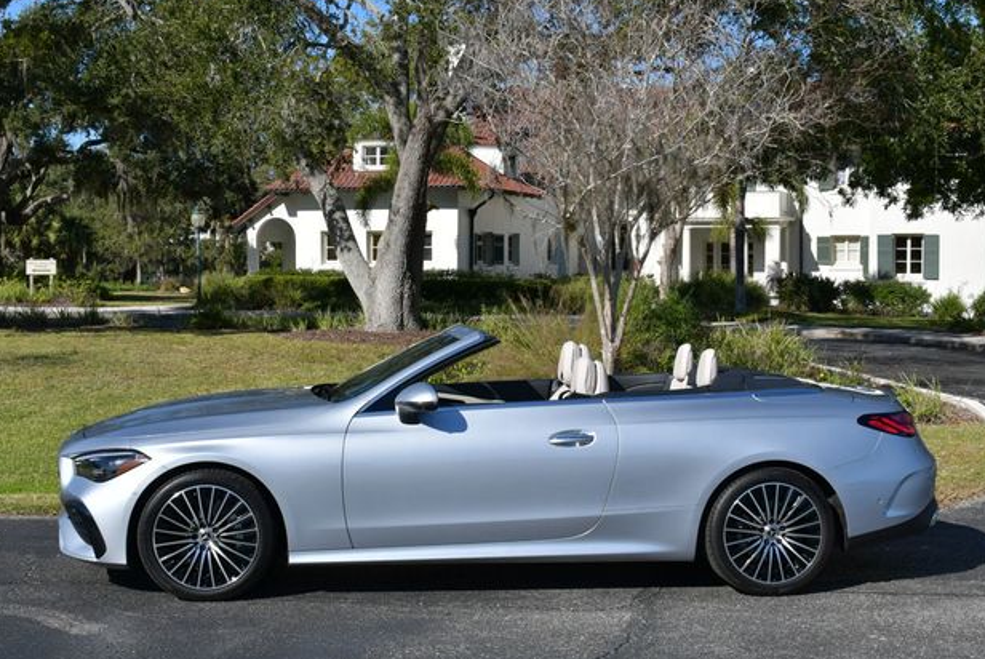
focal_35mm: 54
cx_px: 480
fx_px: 1479
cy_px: 322
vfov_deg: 25.1
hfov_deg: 36.8
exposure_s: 1/320
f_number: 9
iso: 100
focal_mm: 26
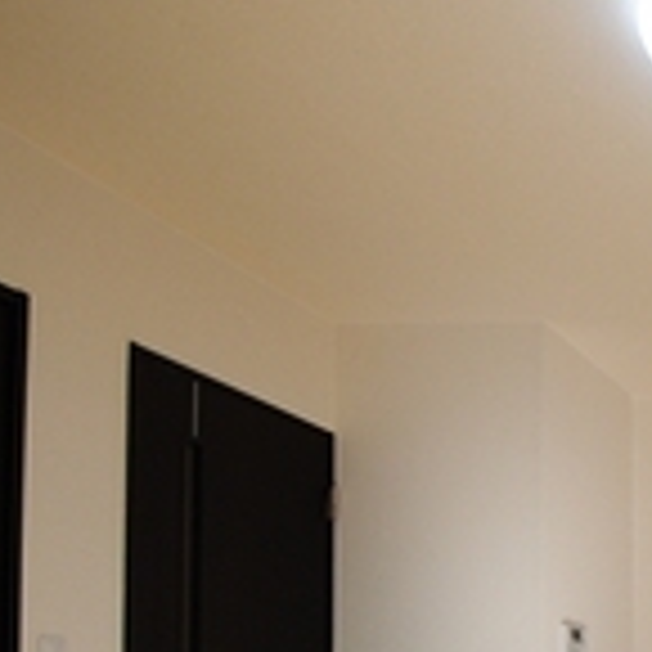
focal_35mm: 45
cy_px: 751
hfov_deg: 25.6
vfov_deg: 32.2
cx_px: 1025
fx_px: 959
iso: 100
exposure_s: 1/40
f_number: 4.5
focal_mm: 8
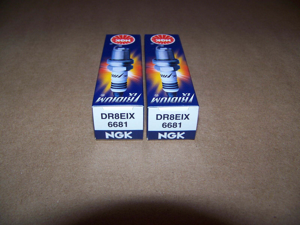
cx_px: 150
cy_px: 112
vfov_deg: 39.7
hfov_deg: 51.4
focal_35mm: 36
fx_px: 312
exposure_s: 1/30
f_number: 2.8
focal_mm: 5.85
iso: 64
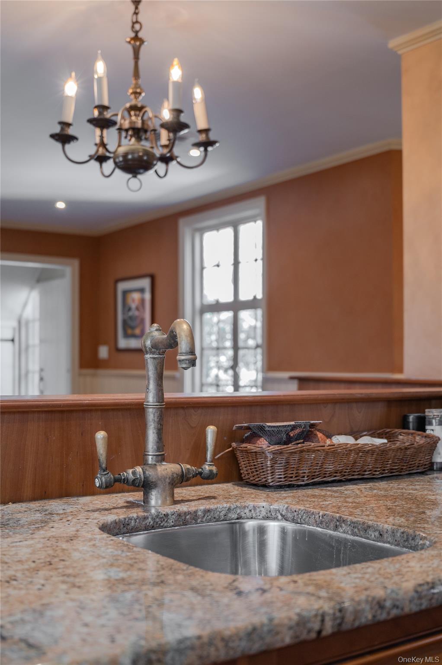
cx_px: 221
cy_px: 332
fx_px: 719
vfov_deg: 49.6
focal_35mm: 39
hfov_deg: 34.2
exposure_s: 1/40
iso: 360
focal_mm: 39
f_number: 4
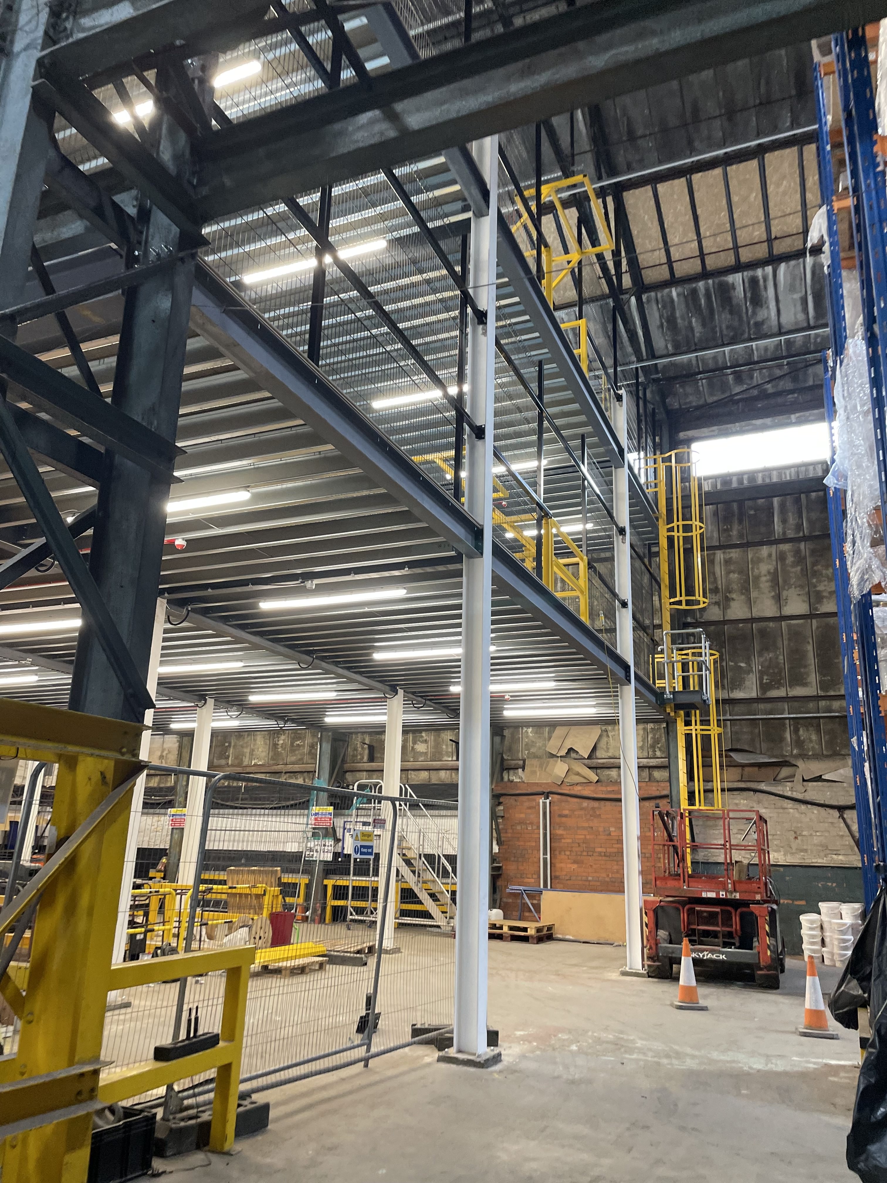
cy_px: 592
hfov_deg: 53.1
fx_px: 888
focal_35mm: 26
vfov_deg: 67.3
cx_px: 444
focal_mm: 4.2
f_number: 1.6
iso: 160
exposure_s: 1/50
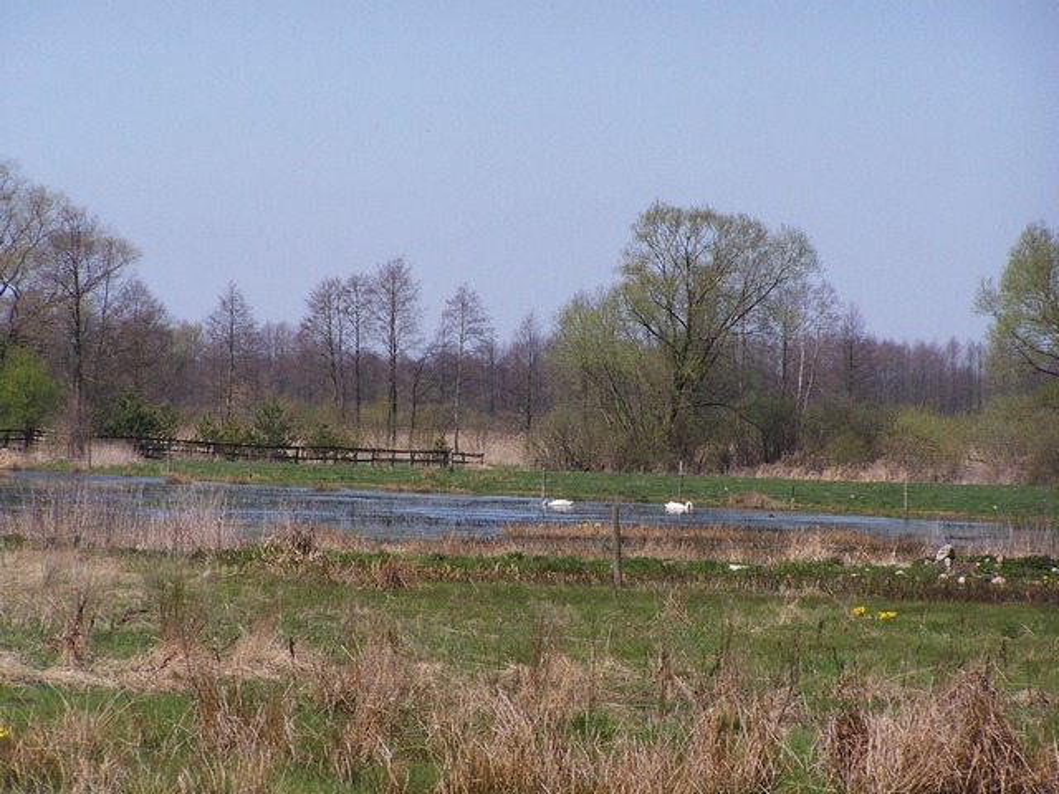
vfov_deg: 6.0
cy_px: 397
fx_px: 7618
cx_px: 530
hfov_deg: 8.0
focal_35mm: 249
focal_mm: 41.2
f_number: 5
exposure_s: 1/500
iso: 64
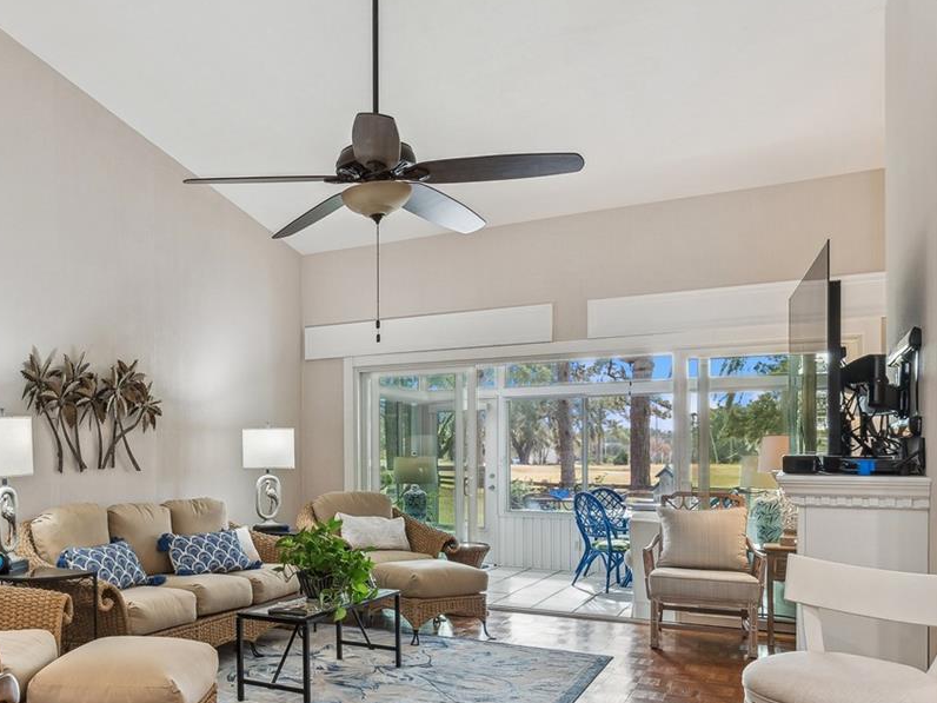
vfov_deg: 47.7
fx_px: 785
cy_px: 444
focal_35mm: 29
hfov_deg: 58.3
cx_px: 230
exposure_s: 1/10
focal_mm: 10
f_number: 8
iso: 200
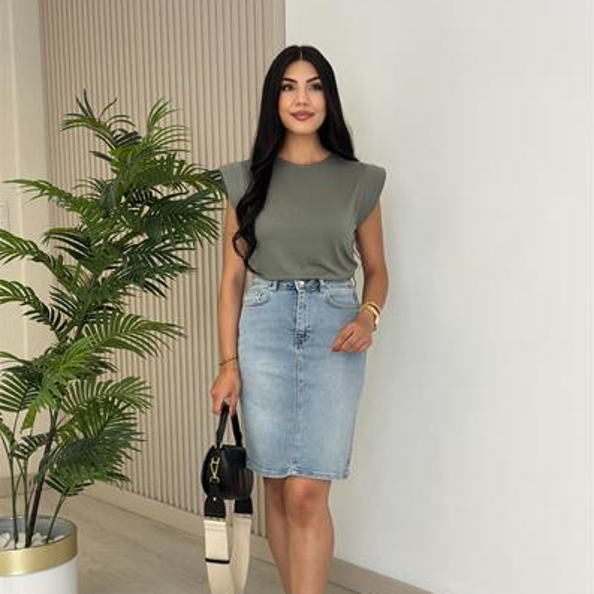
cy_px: 343
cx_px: 298
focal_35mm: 57
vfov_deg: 30.0
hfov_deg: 30.0
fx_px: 1107
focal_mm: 6.86
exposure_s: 1/351
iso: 80
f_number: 1.78
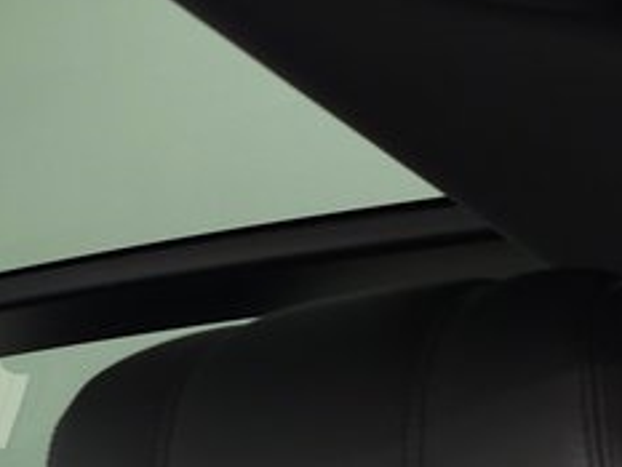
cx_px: -133
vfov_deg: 14.3
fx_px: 1816
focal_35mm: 101
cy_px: 534
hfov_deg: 18.4
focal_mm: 6.3
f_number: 1.7
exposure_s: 1/60
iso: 250
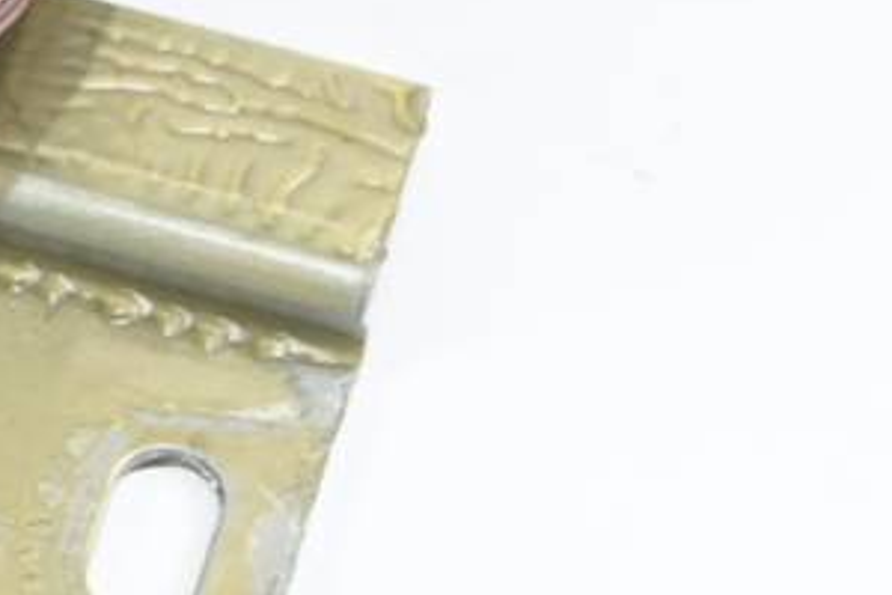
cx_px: -1103
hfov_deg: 4.6
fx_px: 10966
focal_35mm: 443
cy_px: -1020
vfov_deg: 3.1
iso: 320
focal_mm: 41
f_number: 5.6
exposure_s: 1/60
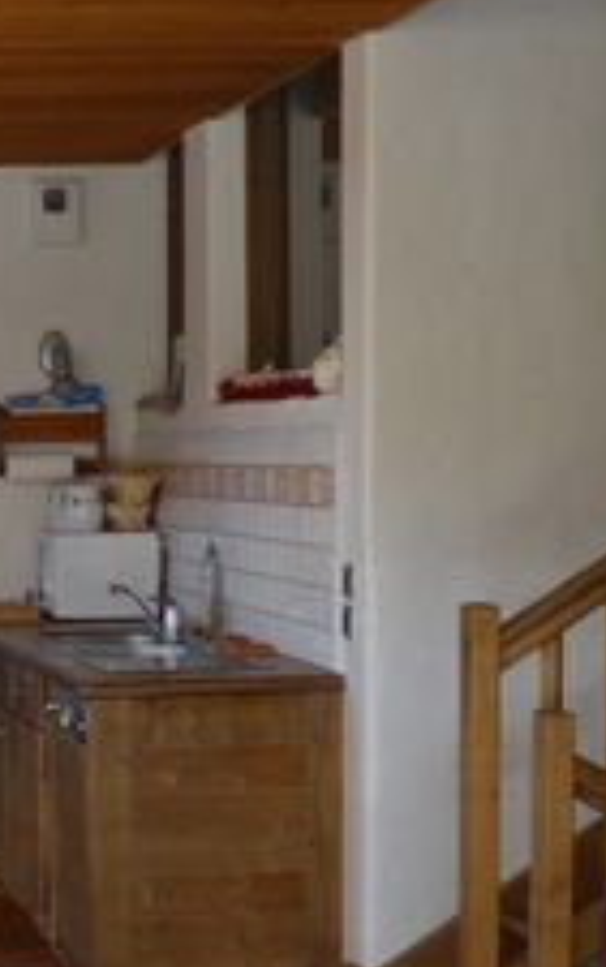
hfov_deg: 14.8
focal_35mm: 82
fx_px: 2163
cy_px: 610
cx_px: -322
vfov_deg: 25.1
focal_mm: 6
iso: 80
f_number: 2
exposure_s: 1/60
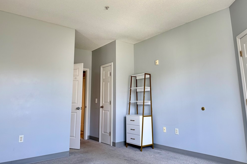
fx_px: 178
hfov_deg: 69.4
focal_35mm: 26
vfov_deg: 49.3
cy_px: 68
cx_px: 124
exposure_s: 1/120
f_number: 1.78
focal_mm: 6.76
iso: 64
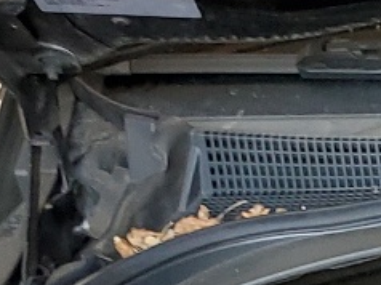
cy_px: 895
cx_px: 896
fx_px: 1924
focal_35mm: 175
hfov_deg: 10.0
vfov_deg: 7.4
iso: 55
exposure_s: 1/120
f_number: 1.5
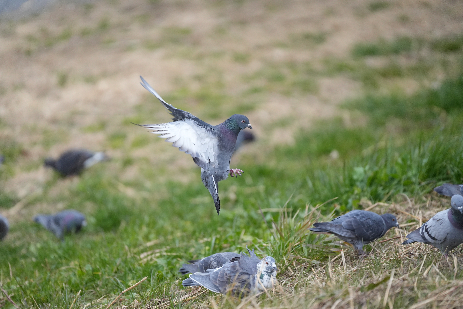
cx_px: 232
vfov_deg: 7.3
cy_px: 154
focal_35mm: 188
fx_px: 2420
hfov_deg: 10.9
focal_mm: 188.2
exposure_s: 1/2000
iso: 2500
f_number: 2.8
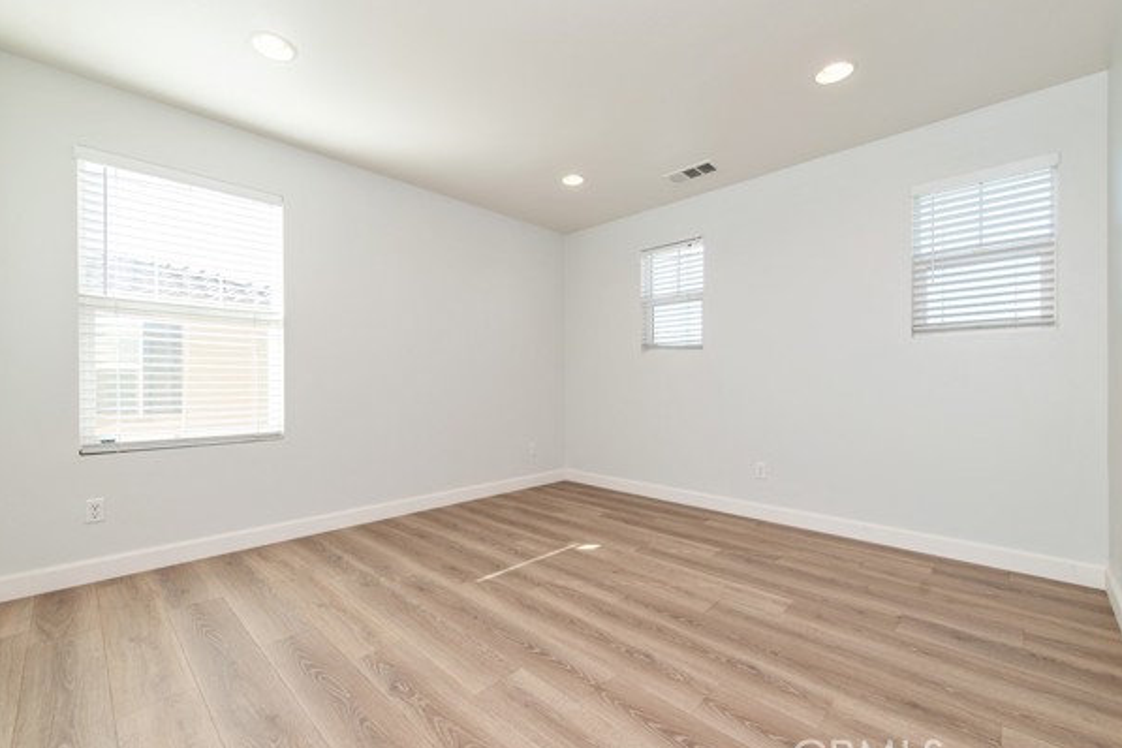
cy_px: 383
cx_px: 553
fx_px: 467
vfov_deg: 77.3
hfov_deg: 100.4
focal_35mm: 15
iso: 160
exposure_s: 1/125
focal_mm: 14
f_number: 5.6
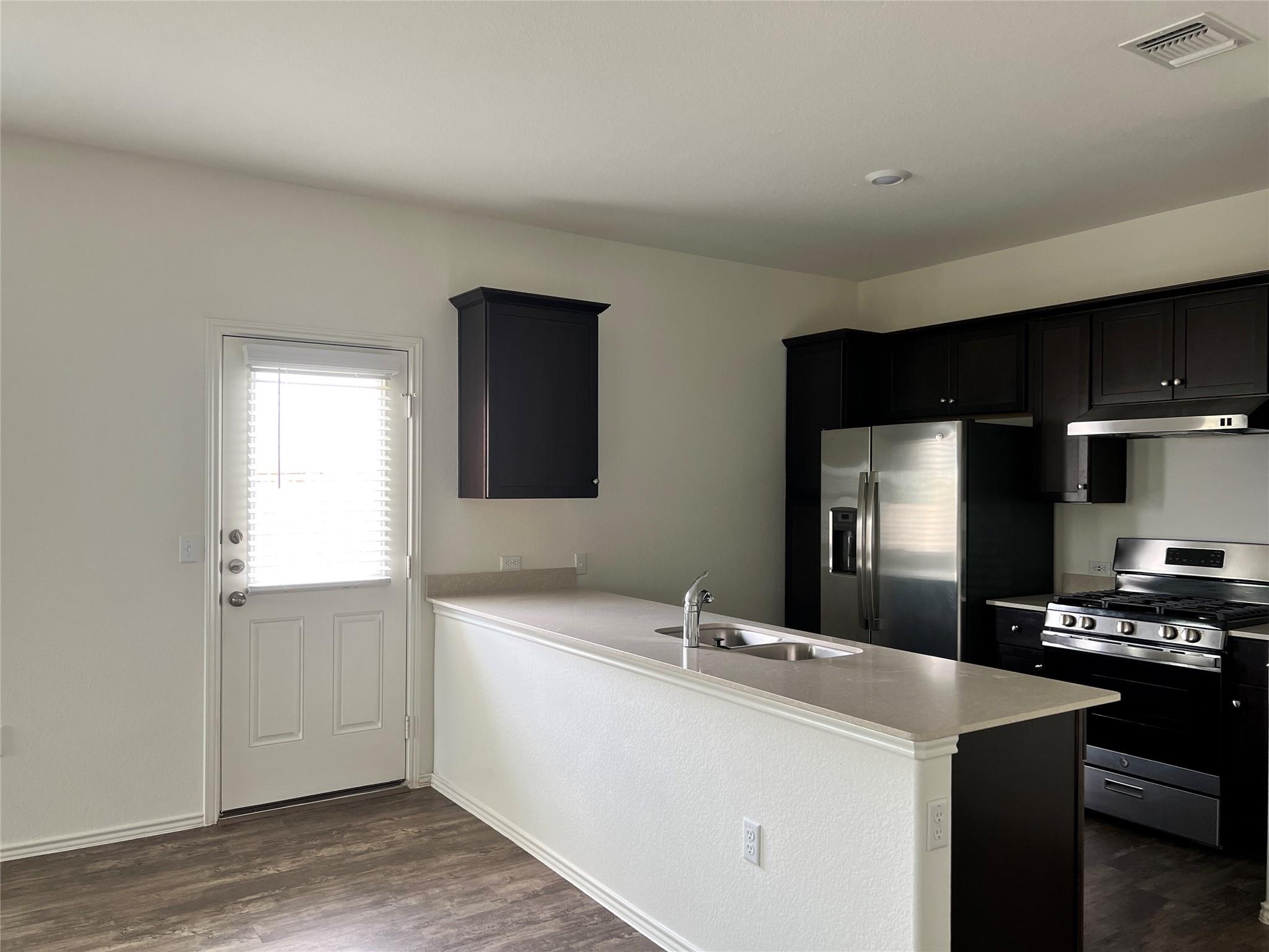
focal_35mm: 26
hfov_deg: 67.3
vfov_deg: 53.1
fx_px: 953
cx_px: 634
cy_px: 476
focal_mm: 5.7
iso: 125
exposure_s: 1/109
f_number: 1.5
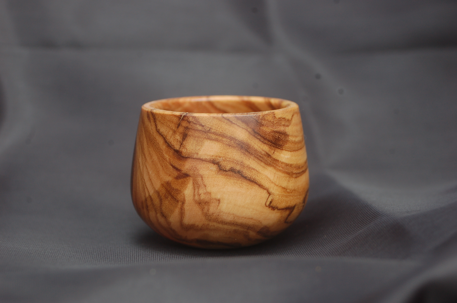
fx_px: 1521
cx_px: 228
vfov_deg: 11.4
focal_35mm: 120
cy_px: 152
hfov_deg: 17.1
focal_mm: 80
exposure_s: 1/200
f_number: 8
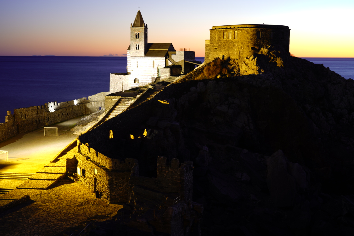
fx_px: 492
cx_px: 177
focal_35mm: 50
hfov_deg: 39.6
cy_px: 116
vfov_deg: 27.0
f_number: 4
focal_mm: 49
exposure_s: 20
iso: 50
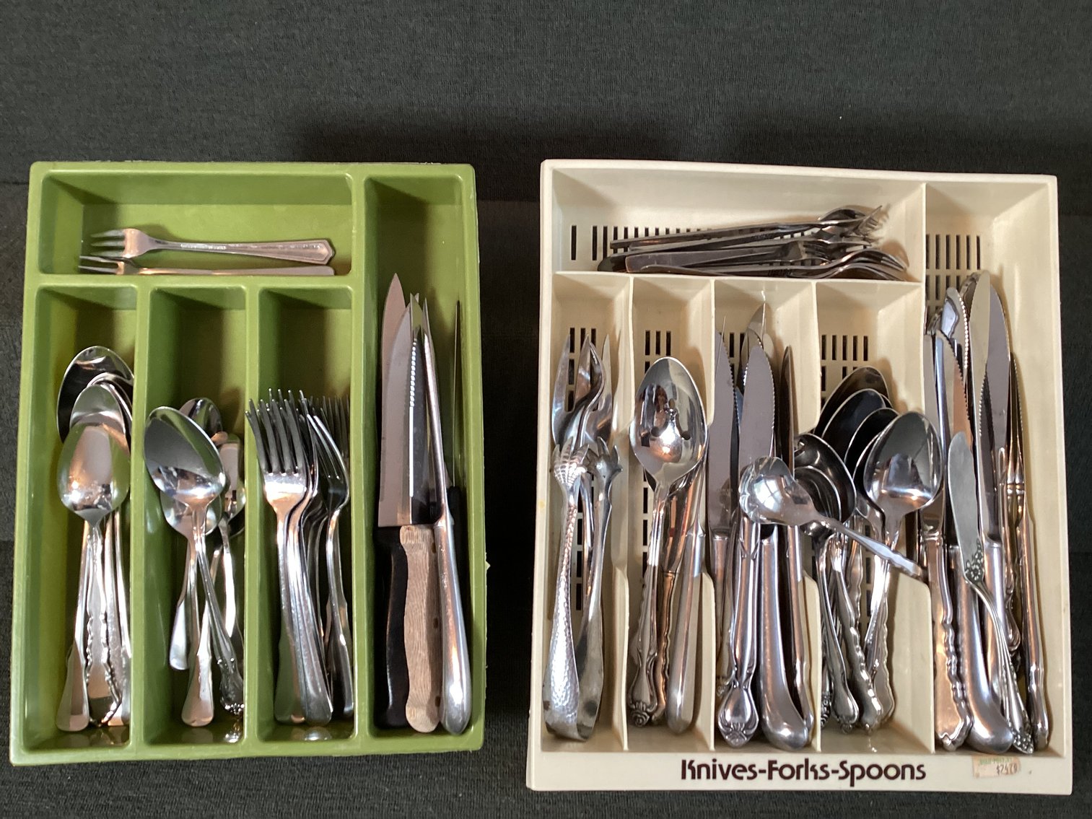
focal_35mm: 31
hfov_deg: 58.3
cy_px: 410
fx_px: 978
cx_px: 546
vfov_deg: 45.4
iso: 250
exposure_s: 1/50
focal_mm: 3.3
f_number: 2.4
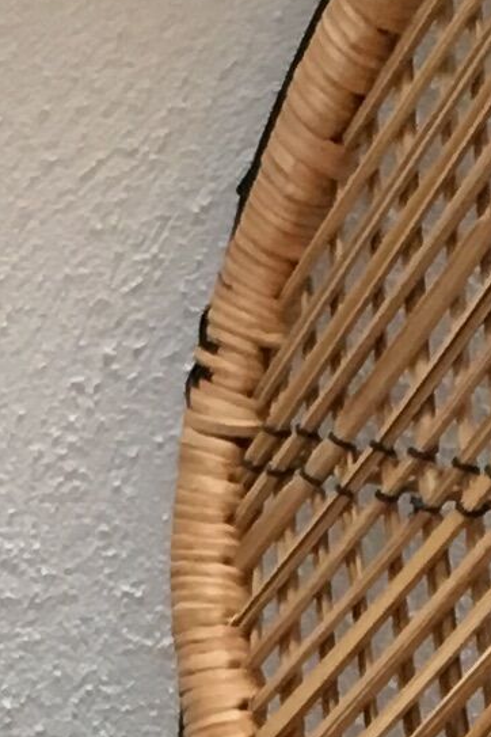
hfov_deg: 6.1
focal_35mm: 224
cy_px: 1436
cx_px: 290
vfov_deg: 8.7
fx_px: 4582
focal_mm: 4.15
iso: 50
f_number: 2.2
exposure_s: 1/33
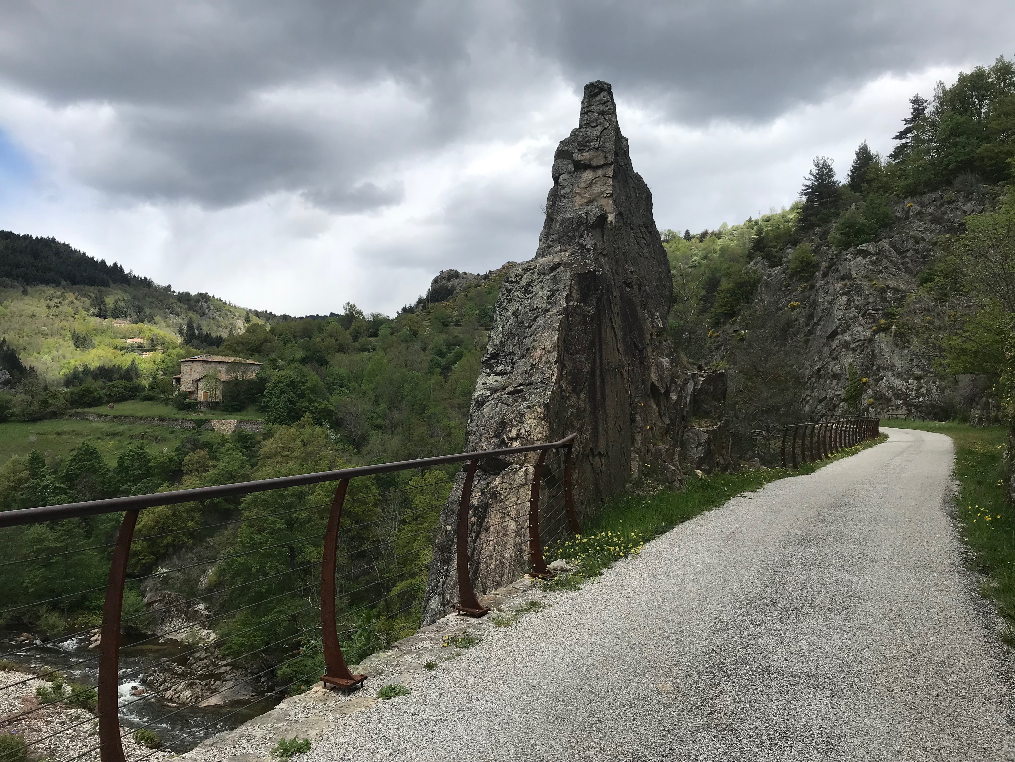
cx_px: 508
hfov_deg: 63.4
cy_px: 381
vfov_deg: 49.7
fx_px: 821
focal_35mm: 28
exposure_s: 1/2227
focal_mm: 3.99
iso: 20
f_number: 1.8
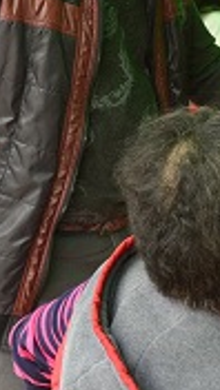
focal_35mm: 139
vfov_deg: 15.4
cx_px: 391
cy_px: 98
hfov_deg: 8.4
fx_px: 1442
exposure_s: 1/80
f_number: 4.5
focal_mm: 26
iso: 200
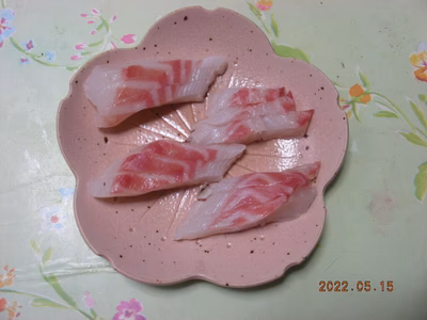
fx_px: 469
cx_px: 214
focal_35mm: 38
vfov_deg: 37.7
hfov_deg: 49.0
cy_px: 160
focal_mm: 6.3
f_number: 3.5
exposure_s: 1/8.7
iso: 200
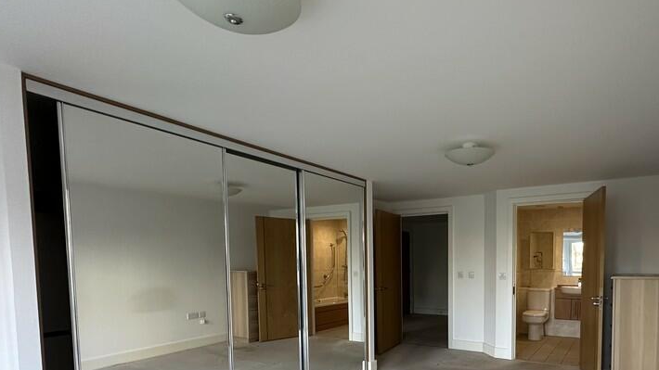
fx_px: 384
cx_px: 422
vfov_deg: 48.9
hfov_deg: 79.3
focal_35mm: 22
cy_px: 287
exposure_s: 1/97
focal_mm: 2.22
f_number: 2.2
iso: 320
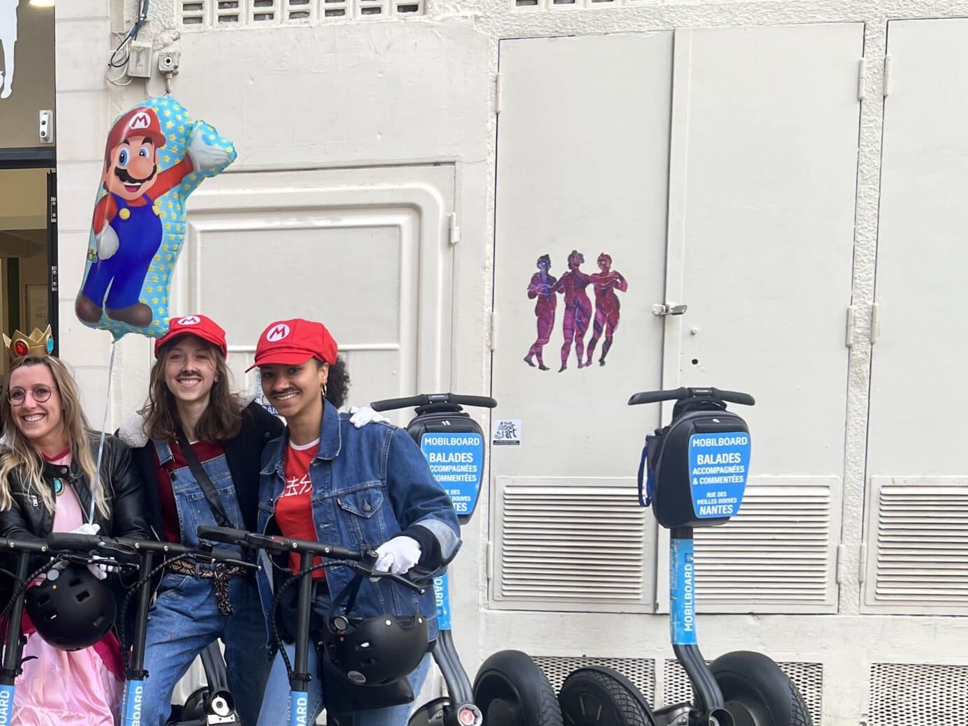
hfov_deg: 36.9
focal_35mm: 48
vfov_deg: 30.1
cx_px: 79
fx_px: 1342
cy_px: 471
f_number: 1.5
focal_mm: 5.7
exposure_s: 1/246
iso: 40
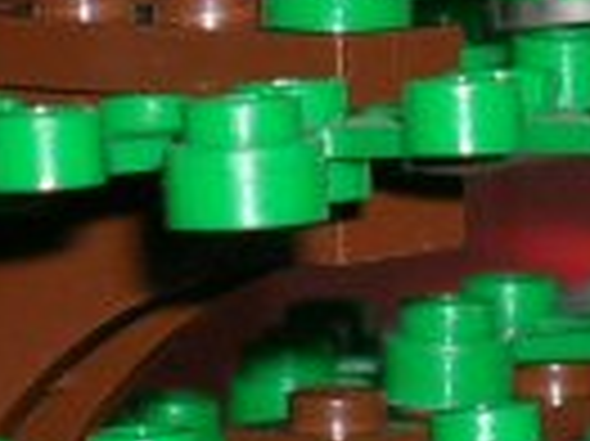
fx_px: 7493
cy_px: -52
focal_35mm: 440
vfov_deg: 3.4
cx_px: 338
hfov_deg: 4.5
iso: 50
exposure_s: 1/60.1
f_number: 4
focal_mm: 12.3
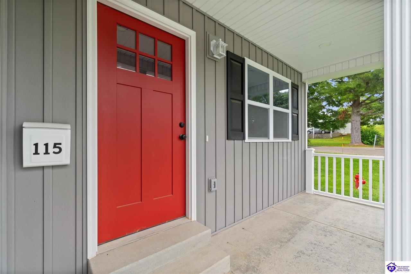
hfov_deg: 100.4
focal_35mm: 15
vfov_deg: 77.3
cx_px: 206
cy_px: 137
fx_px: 171
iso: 400
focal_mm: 10
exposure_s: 1/10
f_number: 10
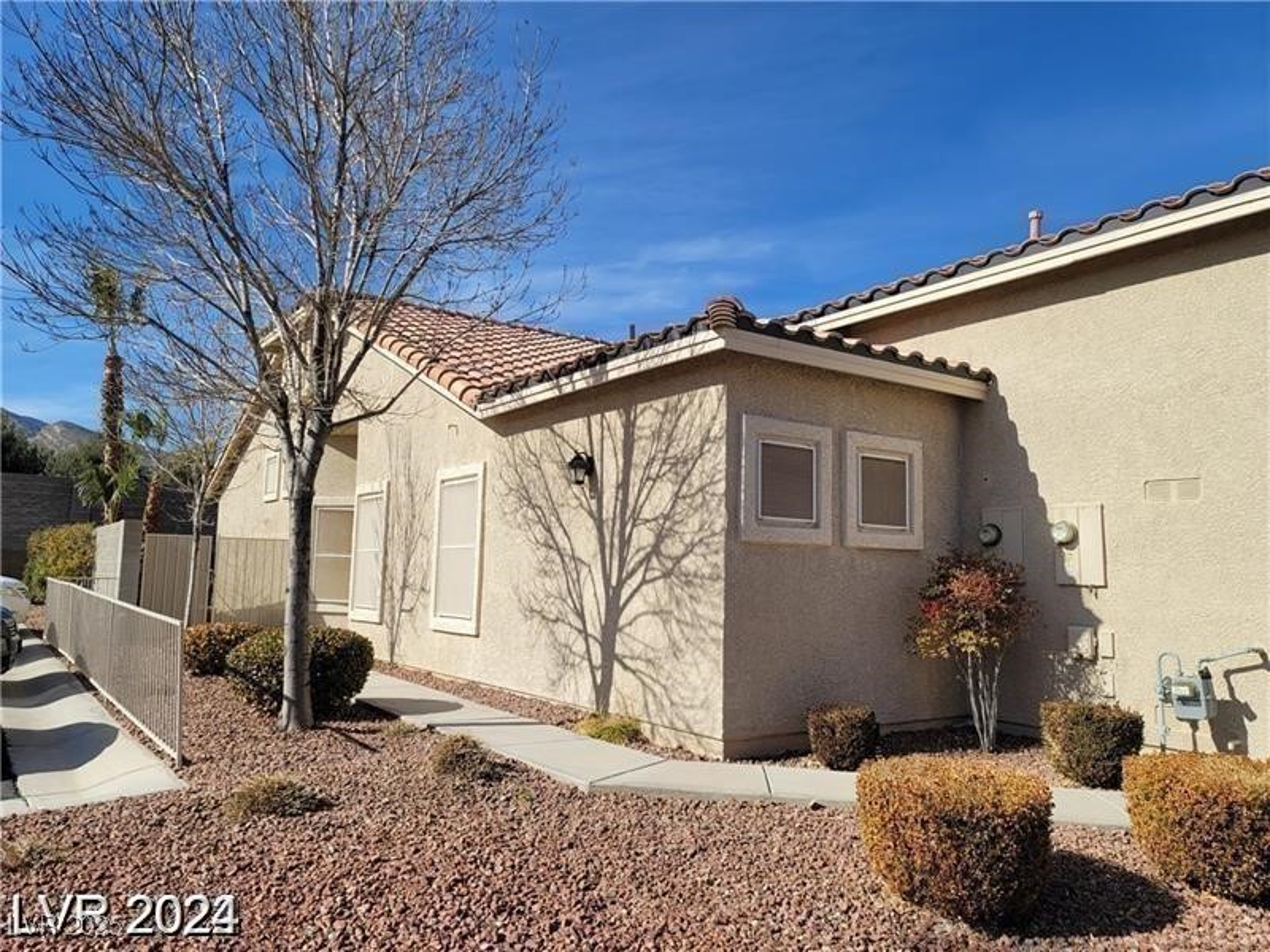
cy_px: 476
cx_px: 635
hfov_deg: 69.4
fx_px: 917
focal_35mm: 25
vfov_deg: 54.9
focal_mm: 7
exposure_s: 1/1304
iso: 20
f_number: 1.8
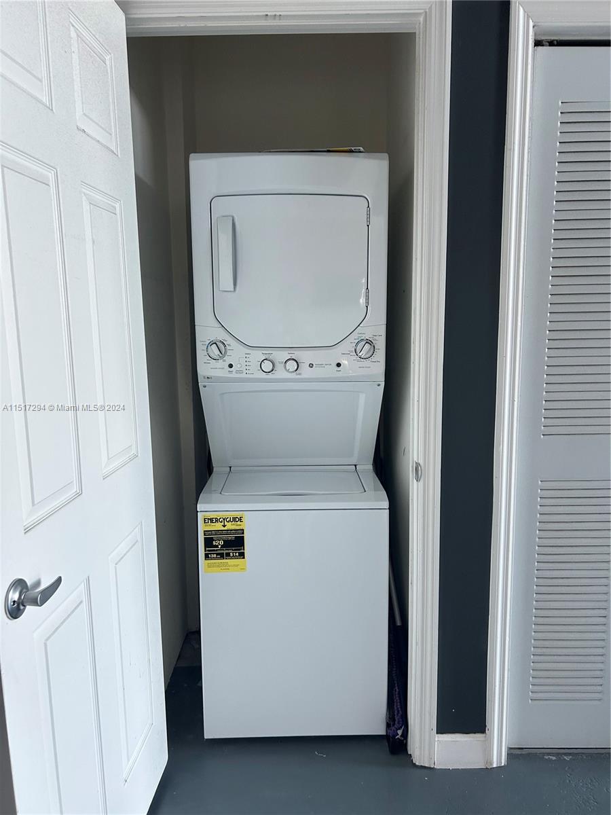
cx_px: 306
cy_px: 408
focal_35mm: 26
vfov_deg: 67.3
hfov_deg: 53.1
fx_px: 612
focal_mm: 5.7
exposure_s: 1/117
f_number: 1.5
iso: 125
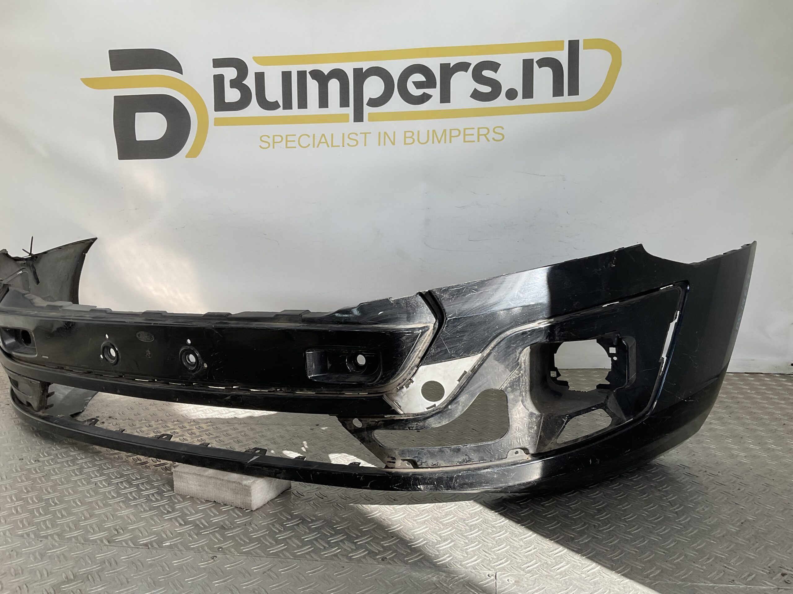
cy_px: 297
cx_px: 396
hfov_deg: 61.7
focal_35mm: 29
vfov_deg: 48.2
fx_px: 664
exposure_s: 1/370
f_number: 1.8
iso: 16
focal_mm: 3
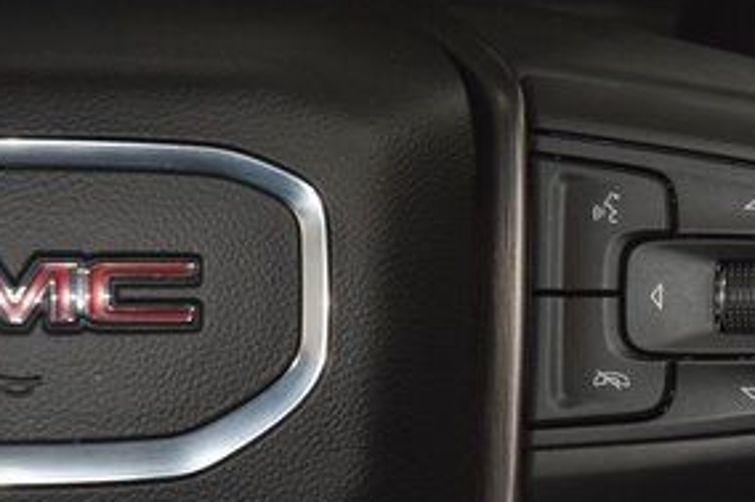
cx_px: 752
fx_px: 4967
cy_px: 256
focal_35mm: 237
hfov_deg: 8.6
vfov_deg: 5.8
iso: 2000
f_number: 4.5
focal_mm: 70
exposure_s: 1/80
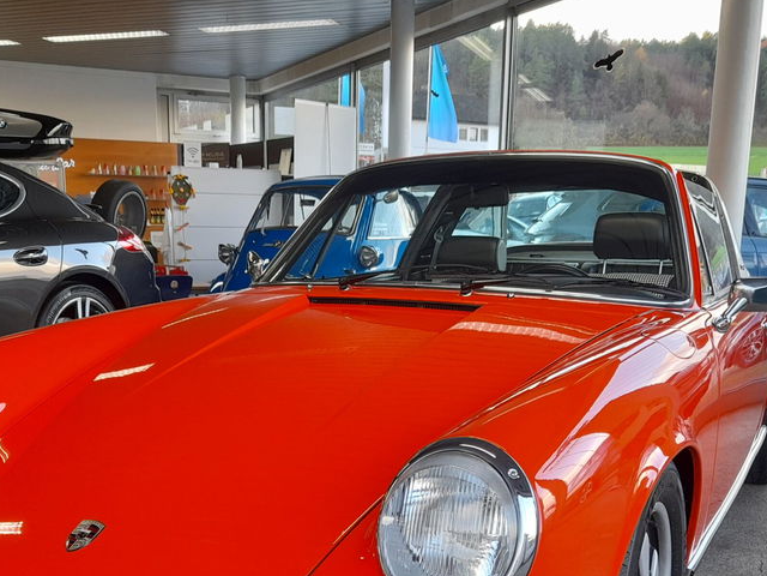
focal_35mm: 40
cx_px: 354
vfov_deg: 35.4
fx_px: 886
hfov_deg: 46.8
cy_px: 406
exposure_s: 1/50
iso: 100
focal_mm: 4.6
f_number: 2
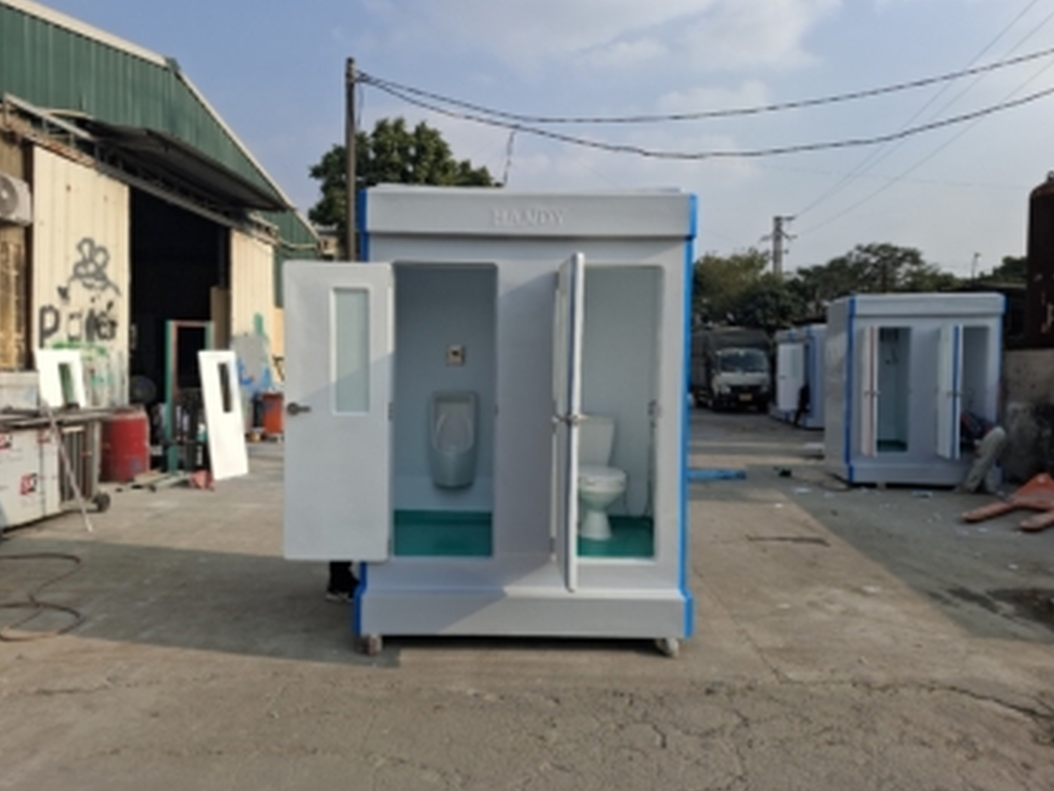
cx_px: 513
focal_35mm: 24
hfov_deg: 71.6
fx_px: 731
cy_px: 382
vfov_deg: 56.8
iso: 50
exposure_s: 1/1543
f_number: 1.8
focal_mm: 5.54
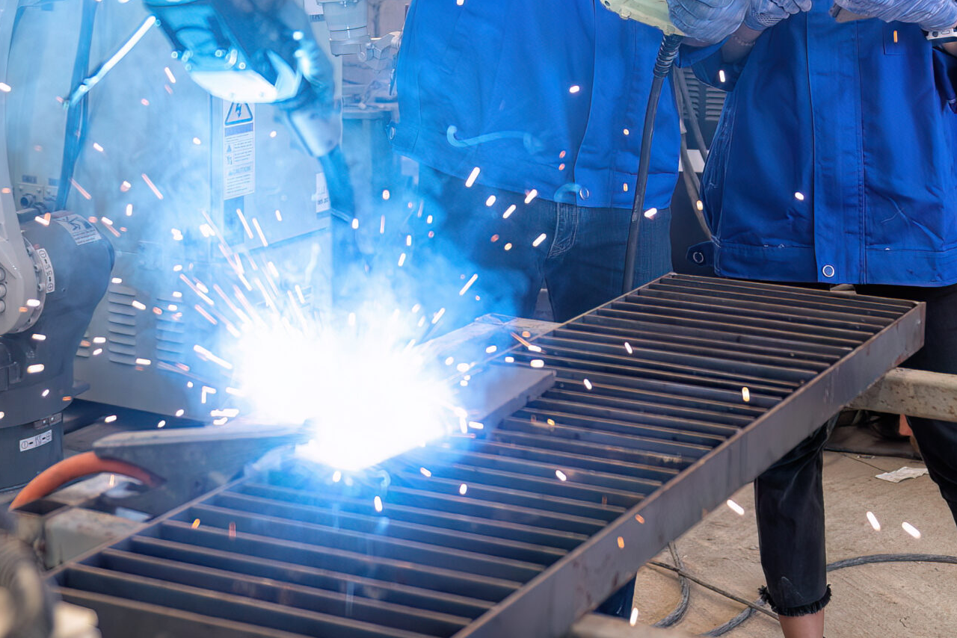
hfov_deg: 28.0
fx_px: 1914
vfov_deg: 18.6
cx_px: 571
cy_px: 44
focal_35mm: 72
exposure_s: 1/160
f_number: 2.8
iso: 200
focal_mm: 24
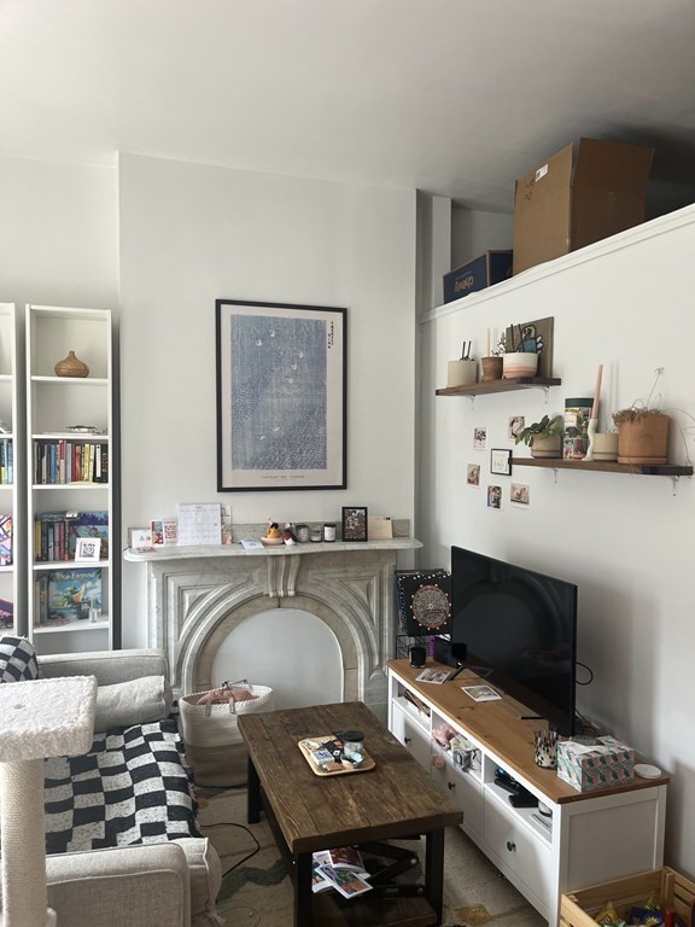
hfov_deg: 53.1
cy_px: 464
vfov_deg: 67.3
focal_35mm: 26
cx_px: 348
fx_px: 696
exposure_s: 1/122
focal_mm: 5.1
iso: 80
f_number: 1.6
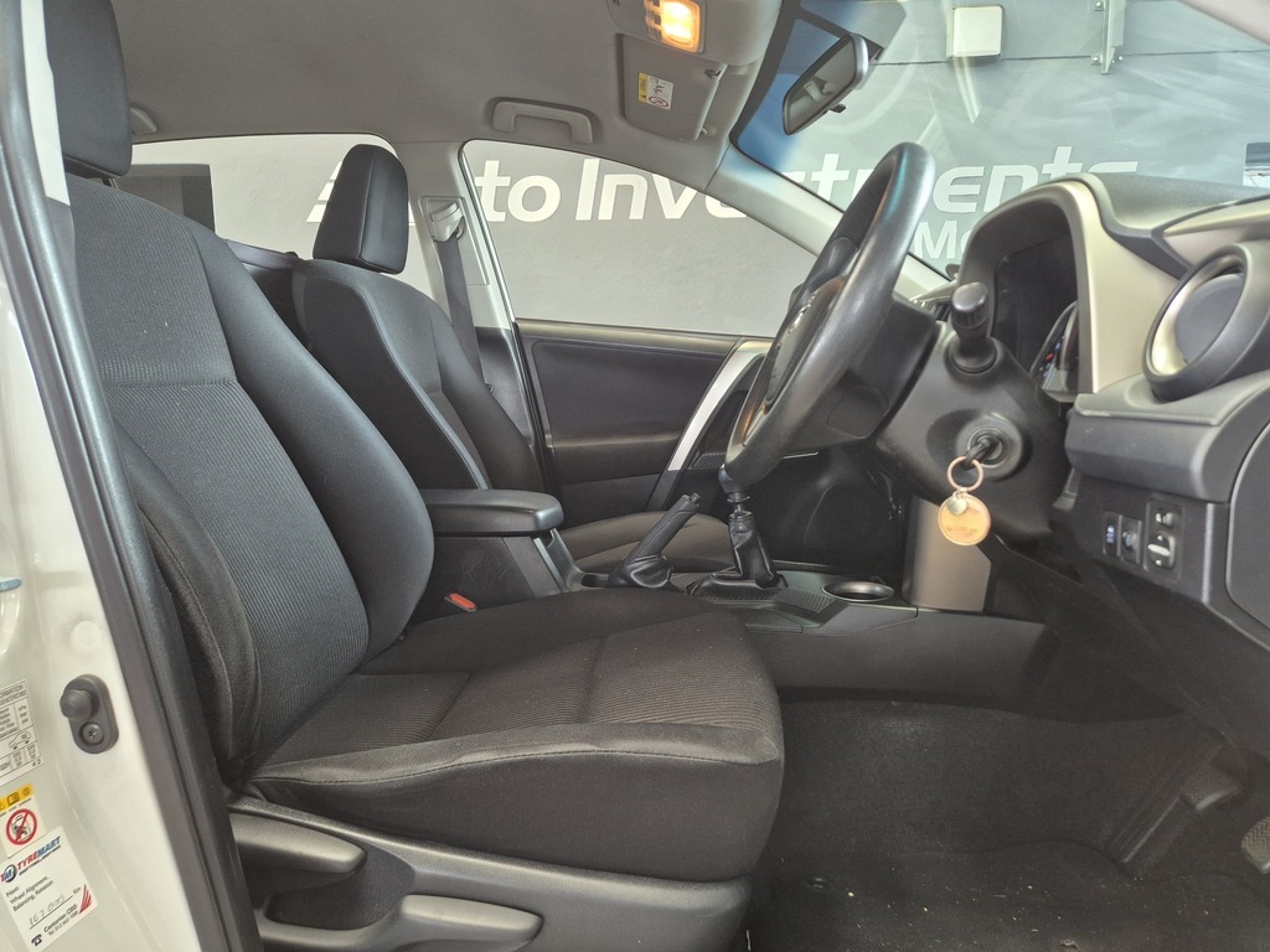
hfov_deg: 73.9
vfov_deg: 58.9
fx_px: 844
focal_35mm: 23
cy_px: 476
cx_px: 635
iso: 500
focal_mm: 5.4
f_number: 1.8
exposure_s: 1/100
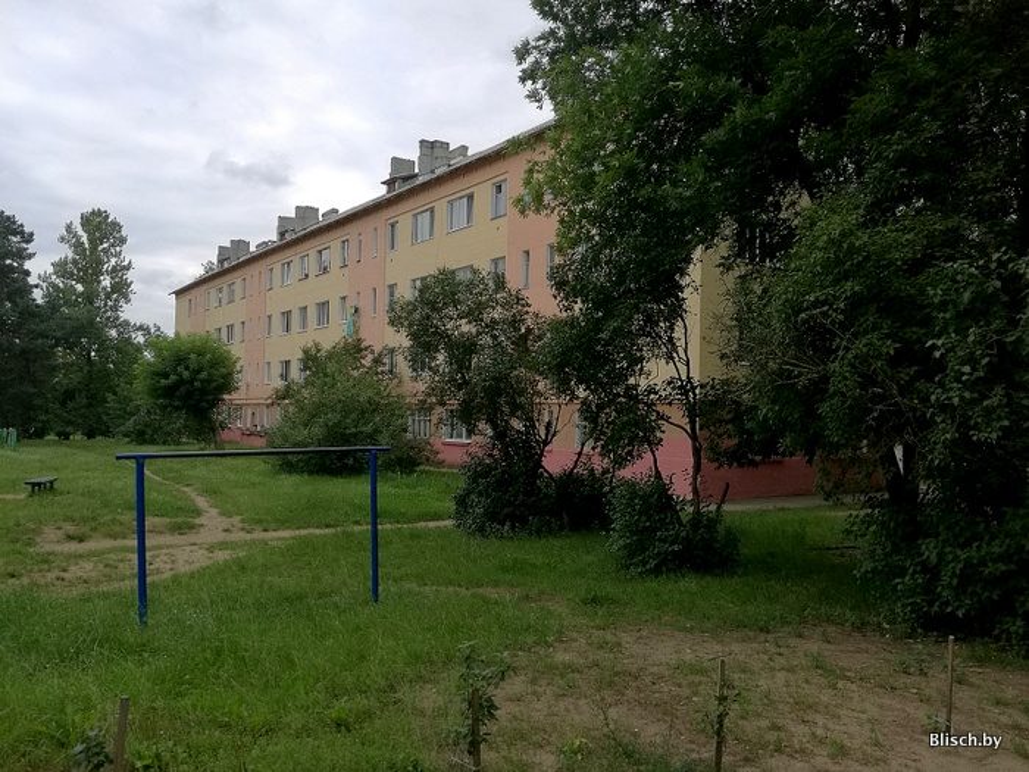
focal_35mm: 27
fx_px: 803
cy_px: 386
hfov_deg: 65.3
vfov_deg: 51.4
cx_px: 514
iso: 50
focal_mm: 4.04
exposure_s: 1/1068
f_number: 2
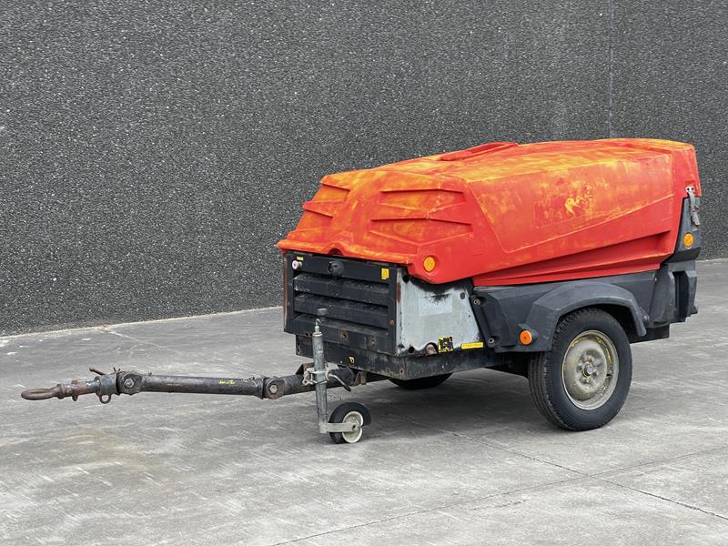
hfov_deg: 30.3
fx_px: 1346
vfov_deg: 22.9
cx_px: 364
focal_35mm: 64
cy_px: 273
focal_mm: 7.5
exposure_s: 1/99
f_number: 2.2
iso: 40
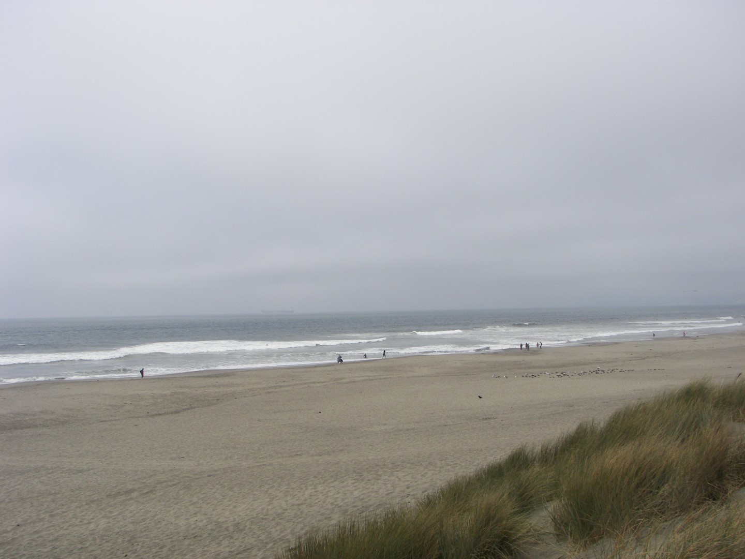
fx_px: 775
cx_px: 372
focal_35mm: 36
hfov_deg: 51.4
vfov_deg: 39.7
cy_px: 280
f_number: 5.6
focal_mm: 6
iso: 64
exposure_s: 1/640
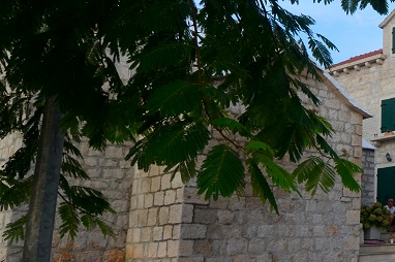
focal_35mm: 47
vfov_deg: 28.6
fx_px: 515
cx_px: 509
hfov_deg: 32.2
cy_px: 110
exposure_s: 1/250
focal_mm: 12
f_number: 5.6
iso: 400
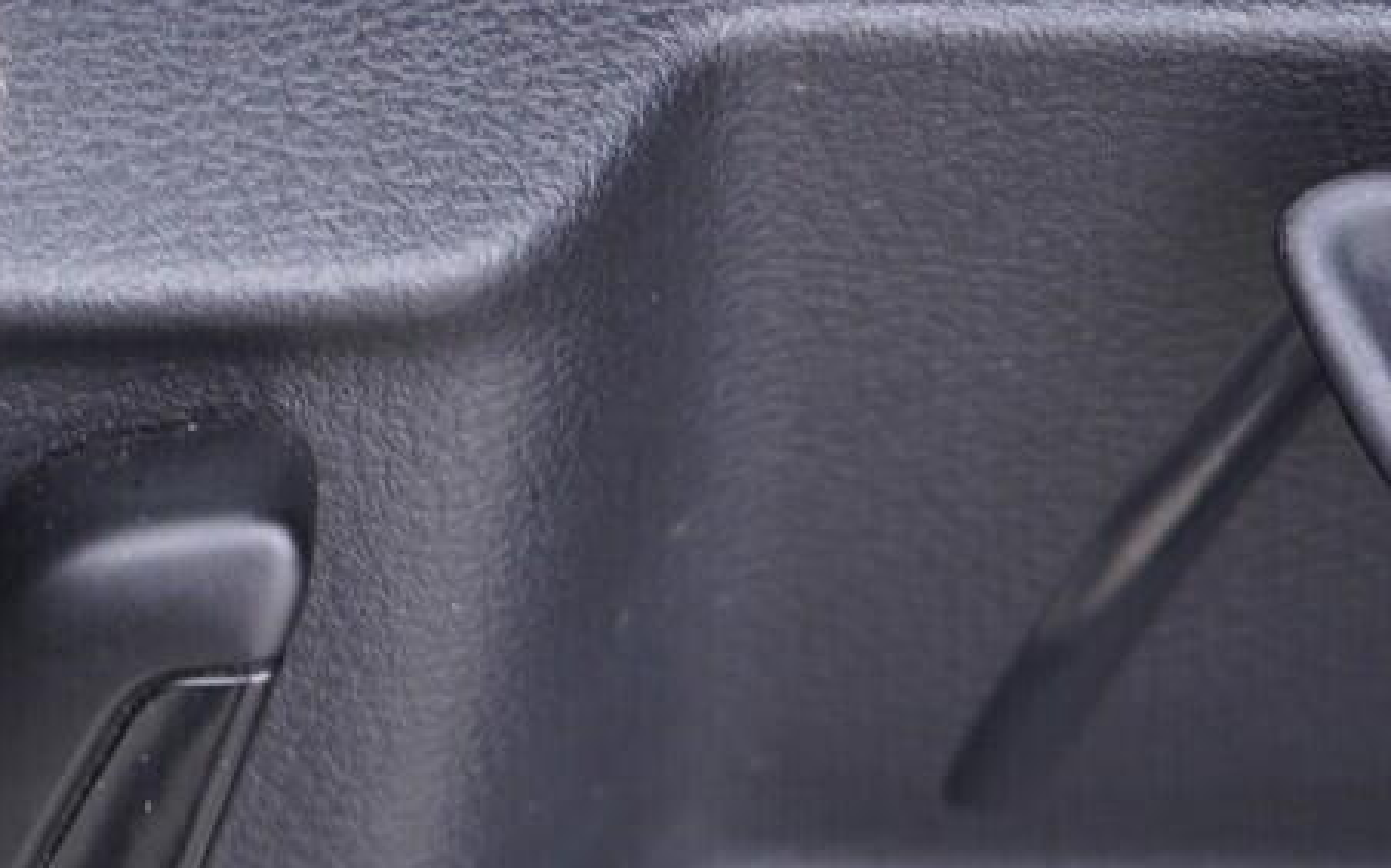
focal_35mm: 117
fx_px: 4433
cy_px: 209
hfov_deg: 16.5
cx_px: -579
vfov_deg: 11.2
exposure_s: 1/40
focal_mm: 24
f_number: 2.8
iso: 250
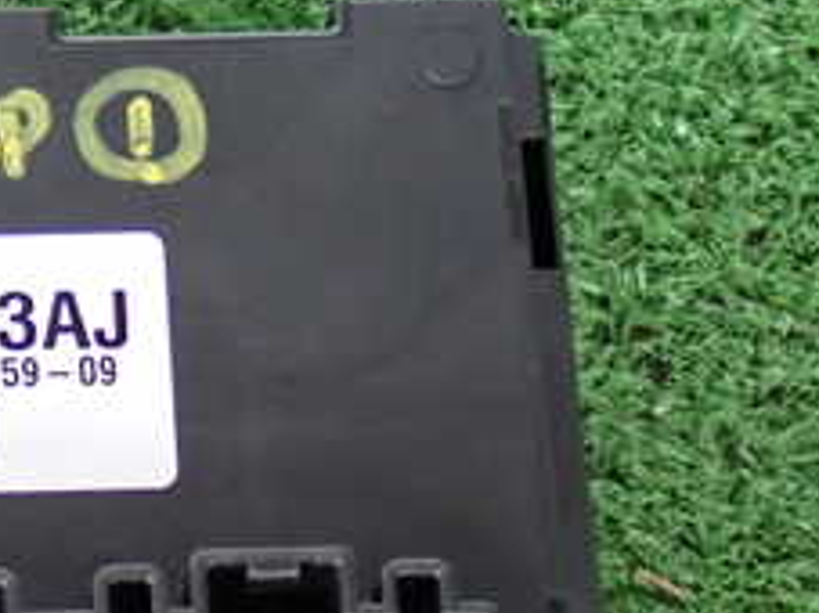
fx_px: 3878
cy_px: 559
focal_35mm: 164
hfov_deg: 11.8
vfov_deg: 9.0
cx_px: -152
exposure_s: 1/60
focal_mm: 11.09
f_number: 3.6
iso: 800
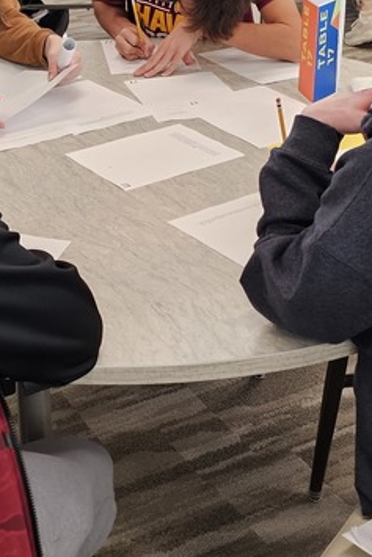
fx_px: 1068
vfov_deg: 29.2
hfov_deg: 19.7
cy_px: 229
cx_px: 162
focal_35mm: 69
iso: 250
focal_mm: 6.3
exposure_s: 1/180
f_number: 1.7
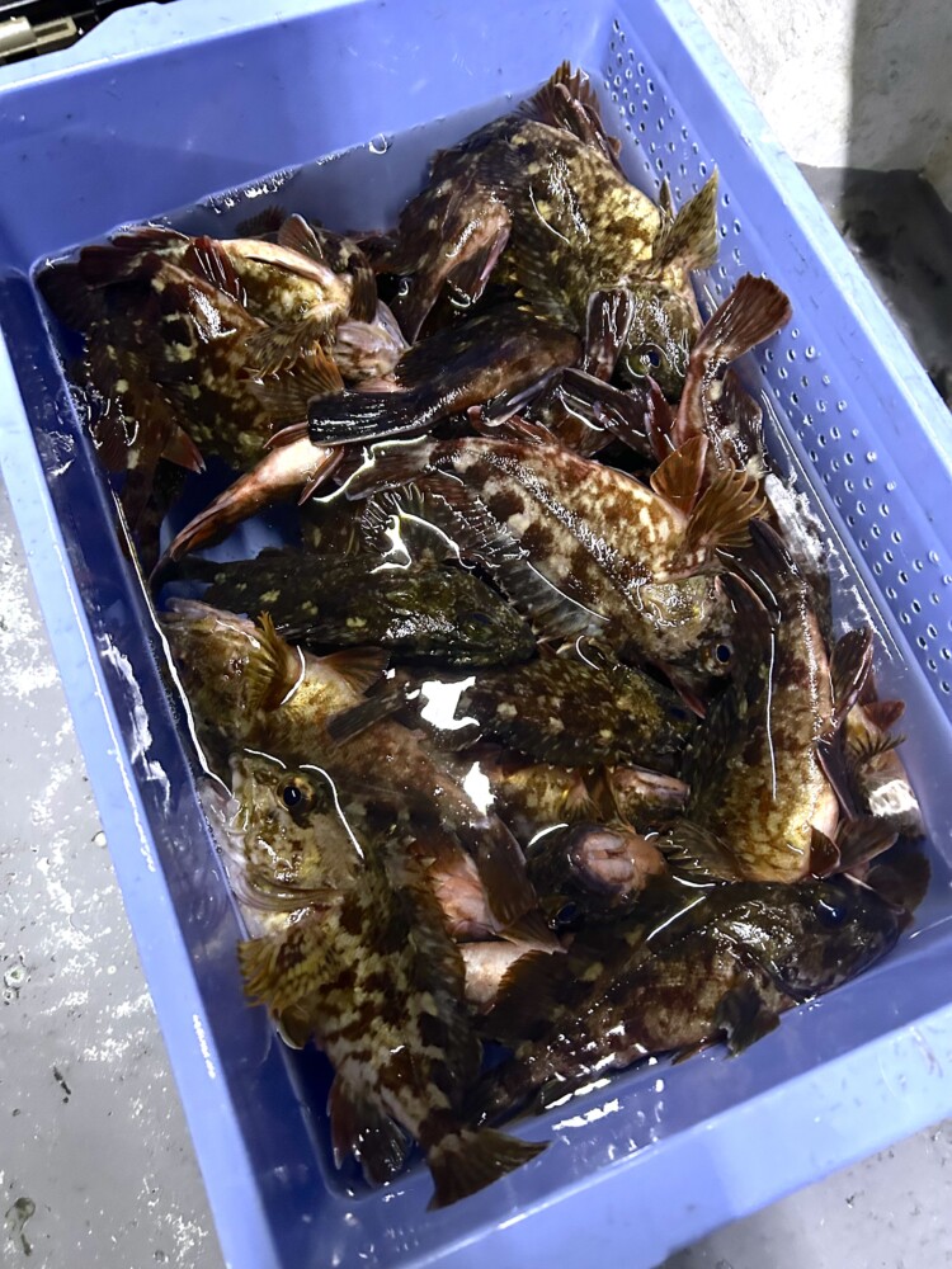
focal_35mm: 26
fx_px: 953
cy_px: 634
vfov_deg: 67.3
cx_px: 476
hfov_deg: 53.1
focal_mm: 5.7
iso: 640
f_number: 1.5
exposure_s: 1/25
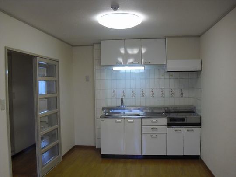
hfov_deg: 51.4
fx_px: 245
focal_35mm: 36
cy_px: 88
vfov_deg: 39.7
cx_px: 118
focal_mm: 6.3
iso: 200
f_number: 3.1
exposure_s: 1/60
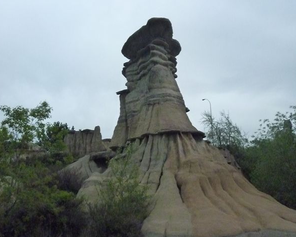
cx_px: 148
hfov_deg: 51.5
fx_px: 307
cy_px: 119
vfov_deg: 42.2
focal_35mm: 35
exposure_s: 1/2000
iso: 2500
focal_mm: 5.9
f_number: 11
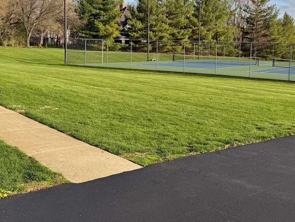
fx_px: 383
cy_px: 56
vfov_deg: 31.6
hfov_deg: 42.0
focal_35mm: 45
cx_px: 160
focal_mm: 6.76
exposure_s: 1/3279
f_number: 1.78
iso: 80
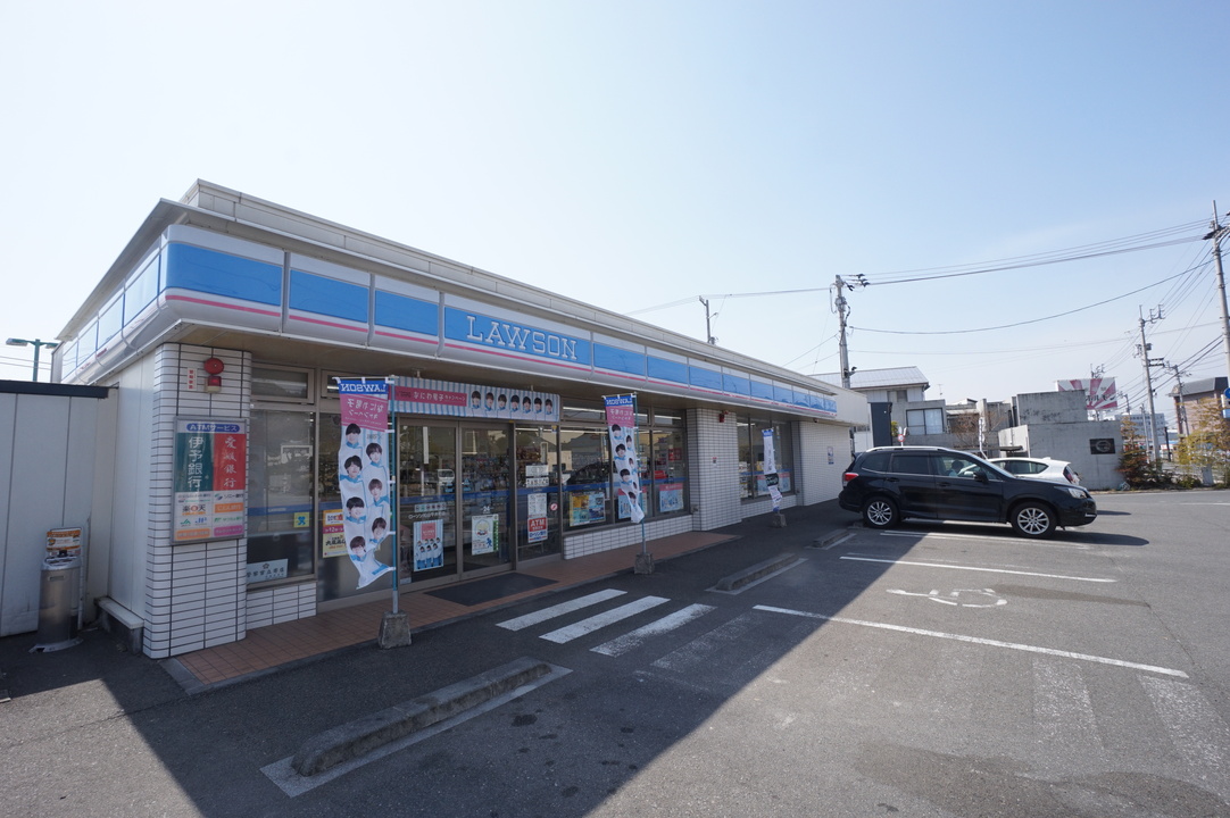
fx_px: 512
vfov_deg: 77.3
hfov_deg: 100.4
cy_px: 409
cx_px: 615
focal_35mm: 15
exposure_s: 1/200
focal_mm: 10
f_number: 11
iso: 200
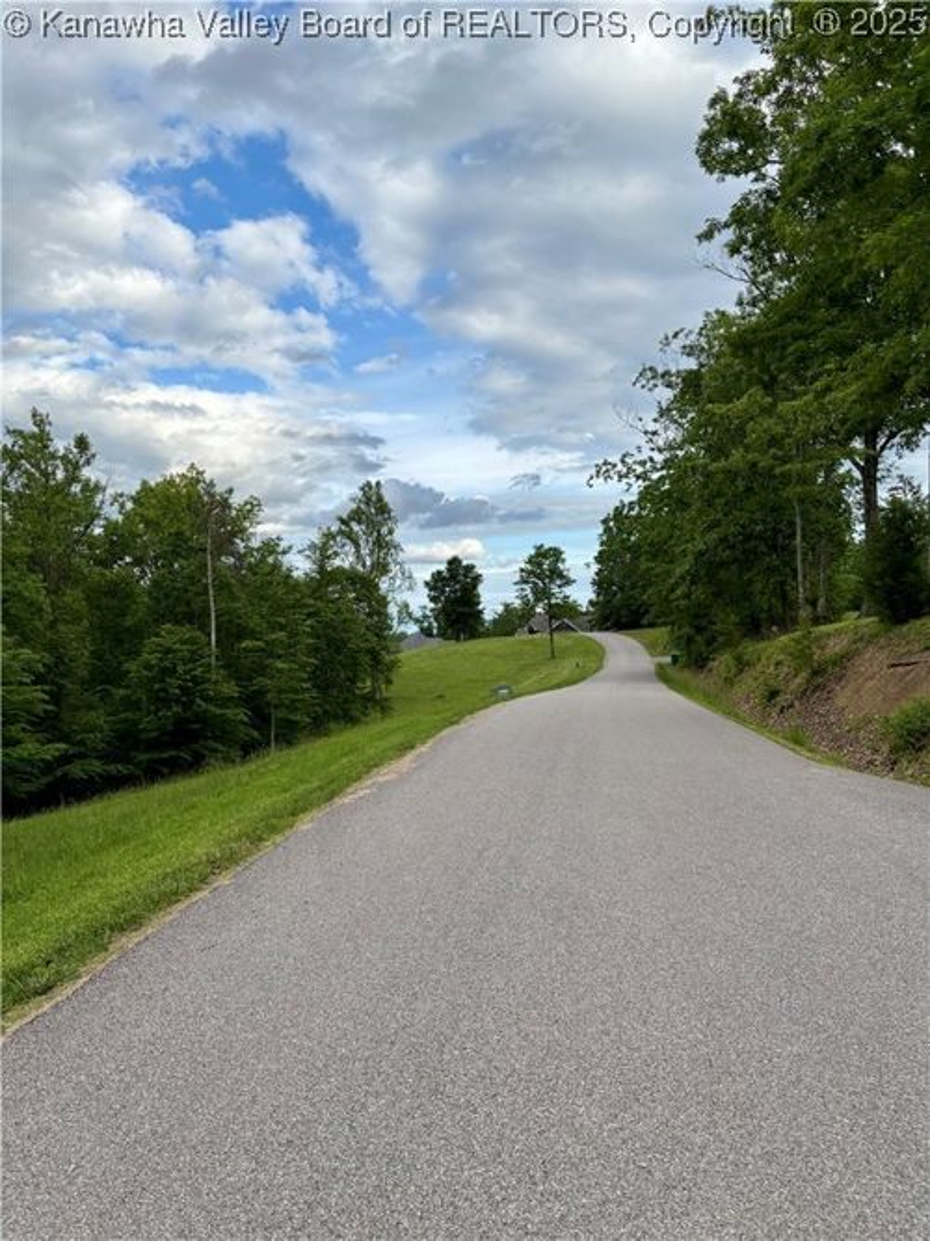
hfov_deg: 53.0
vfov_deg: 67.3
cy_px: 620
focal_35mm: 26
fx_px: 932
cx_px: 465
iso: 50
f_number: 1.6
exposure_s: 1/1953
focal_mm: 5.96
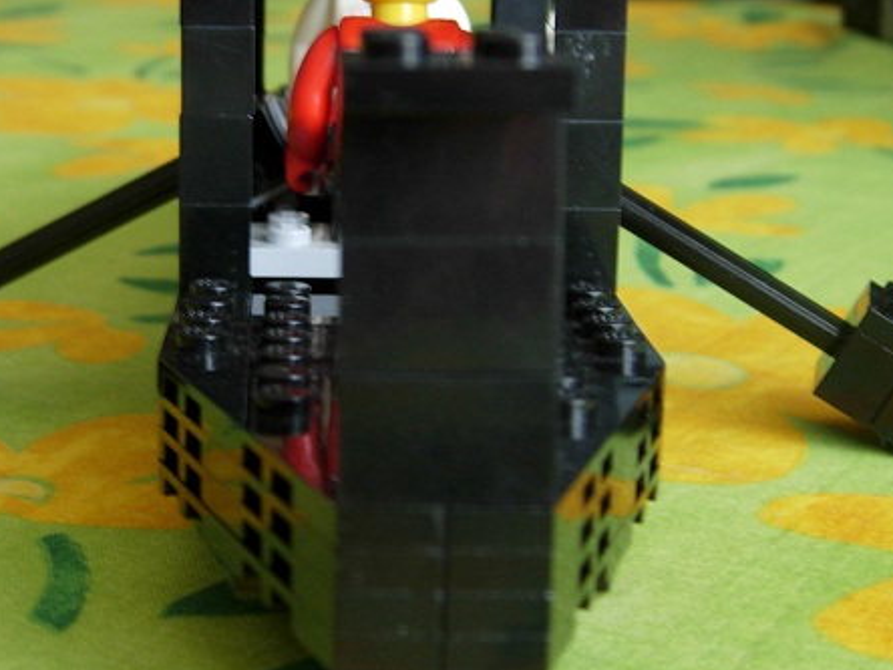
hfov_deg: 24.1
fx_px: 2090
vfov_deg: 18.2
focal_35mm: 81
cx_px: 384
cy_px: 302
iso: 50
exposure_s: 1/19.5
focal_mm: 7.5
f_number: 2.7
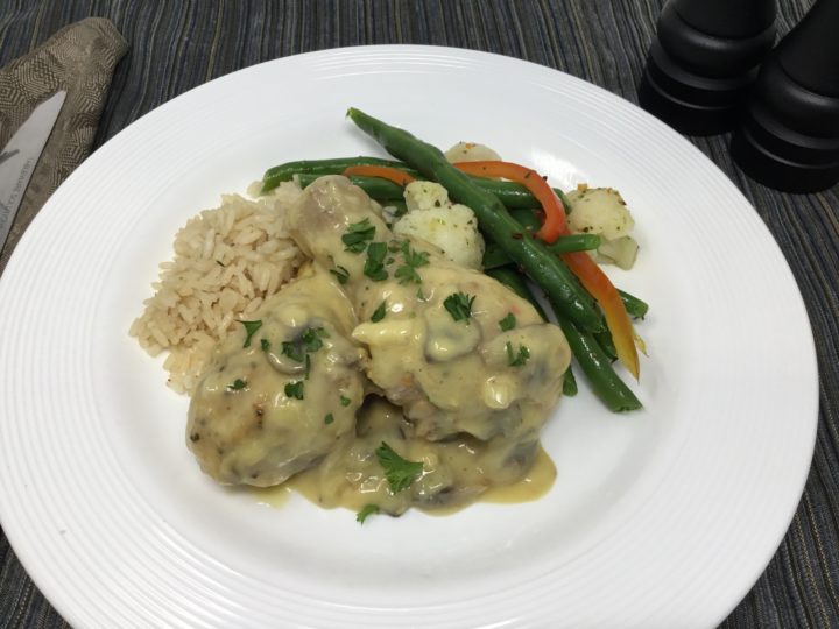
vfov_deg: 45.4
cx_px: 420
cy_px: 314
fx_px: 751
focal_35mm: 31
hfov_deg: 58.4
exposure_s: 1/120
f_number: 2.4
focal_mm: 3.3
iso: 40
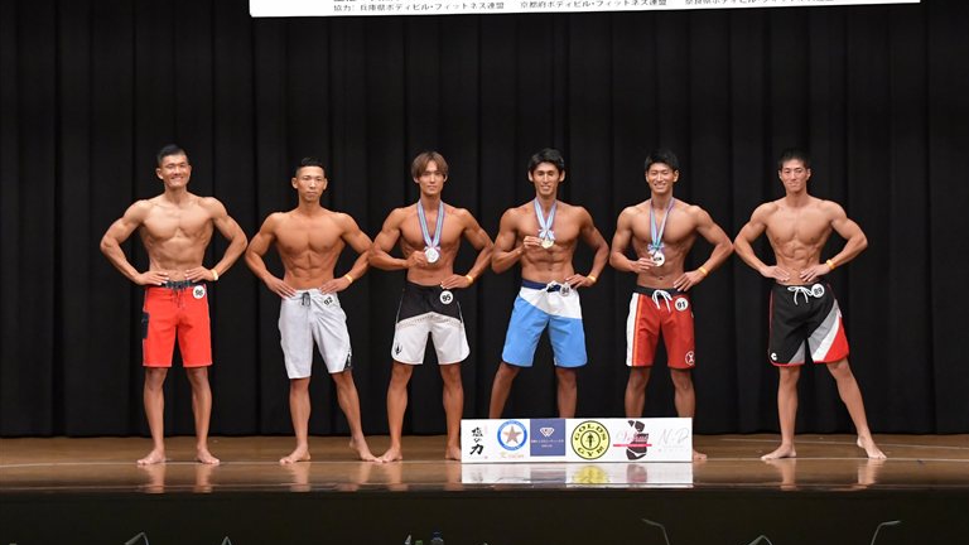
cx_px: 488
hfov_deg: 16.5
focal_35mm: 130
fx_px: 3340
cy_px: 240
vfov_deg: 9.3
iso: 6400
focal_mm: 82
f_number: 5.6
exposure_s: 1/400
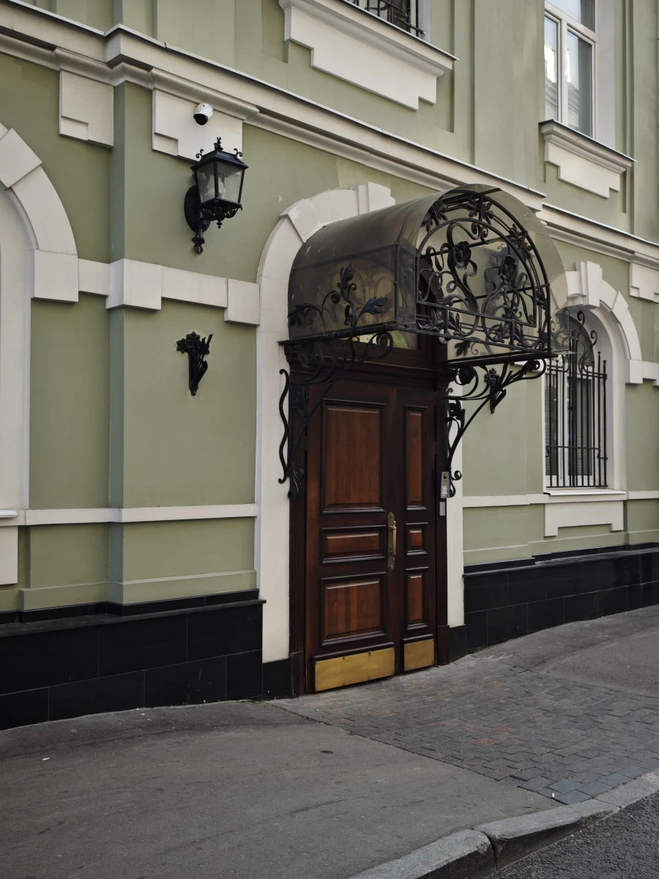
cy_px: 440
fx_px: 888
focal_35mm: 35
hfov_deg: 40.7
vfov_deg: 52.6
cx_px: 330
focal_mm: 8.72
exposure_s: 1/238
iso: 50
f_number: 2
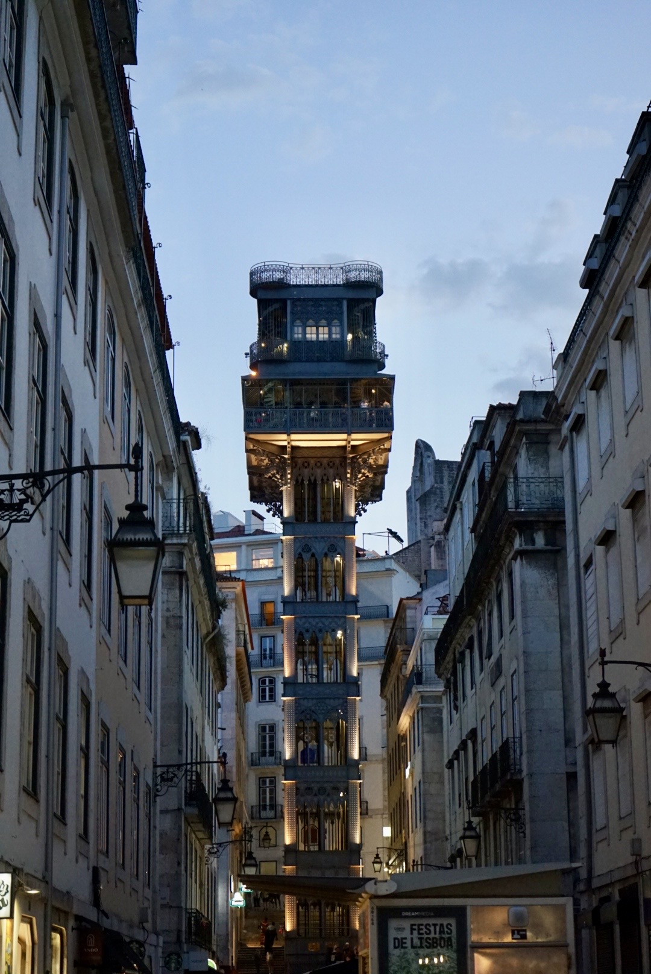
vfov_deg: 31.4
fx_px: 1733
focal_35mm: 64
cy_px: 487
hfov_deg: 21.3
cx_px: 326
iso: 4000
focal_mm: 64
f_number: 5.6
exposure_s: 1/160
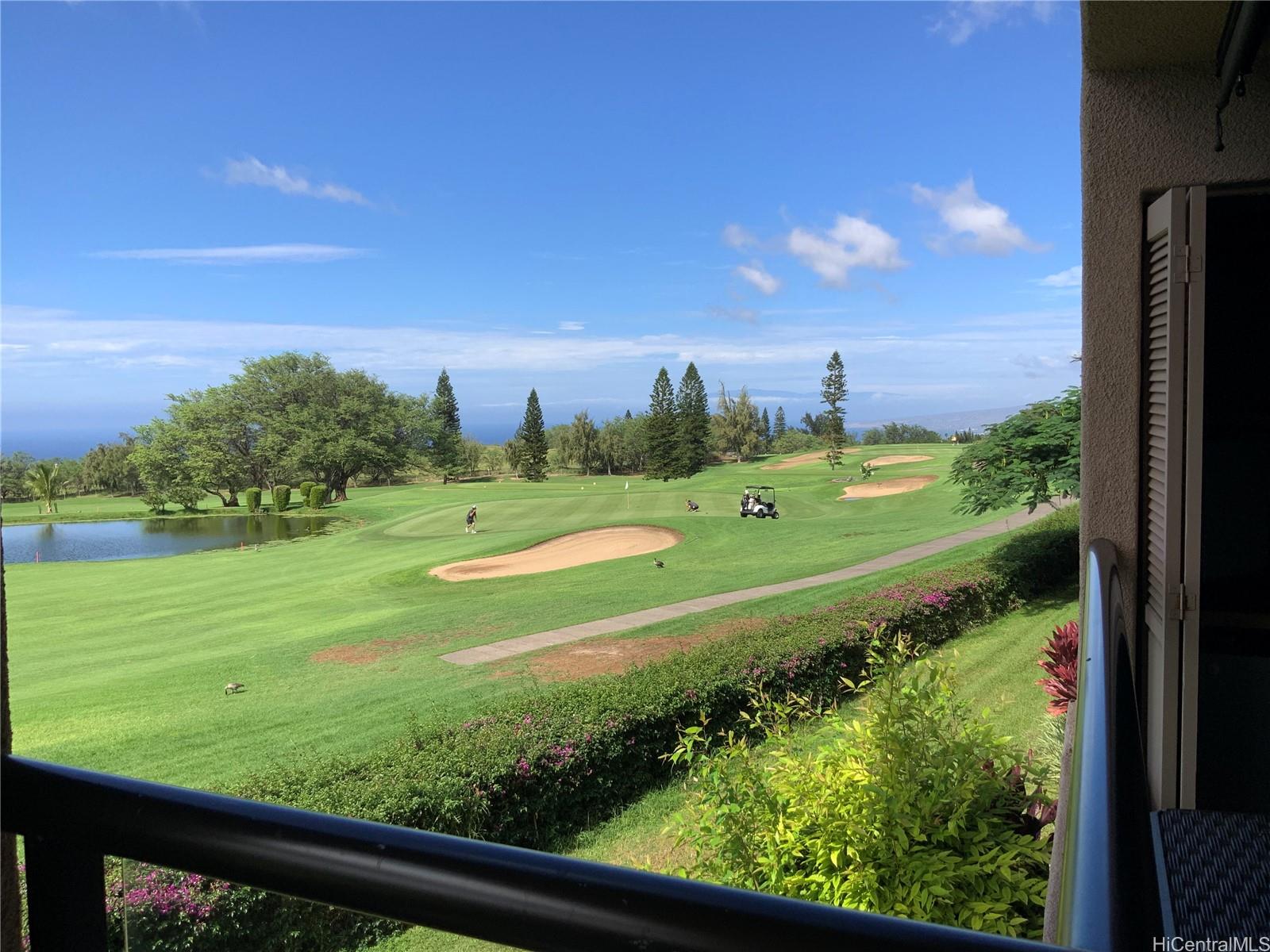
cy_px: 476
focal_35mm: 29
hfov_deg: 61.7
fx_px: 1064
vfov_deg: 48.2
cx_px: 635
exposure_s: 1/2141
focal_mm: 3
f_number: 1.8
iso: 16
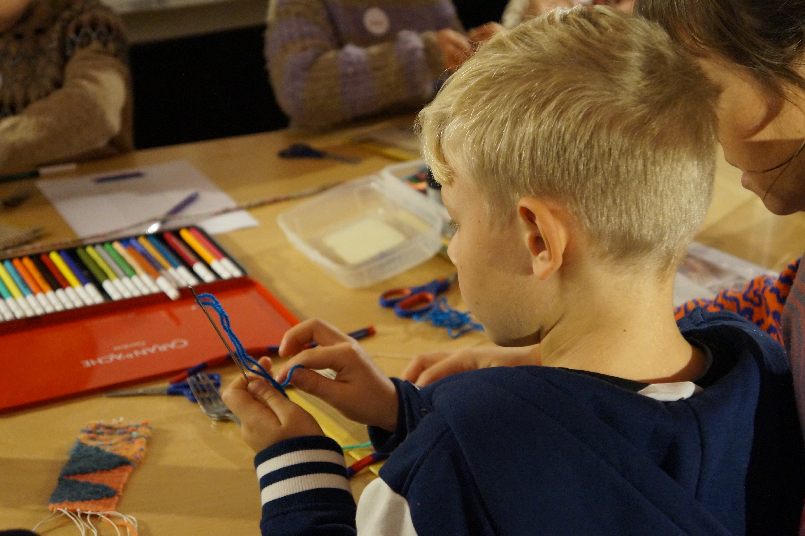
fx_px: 1453
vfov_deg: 20.9
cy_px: 264
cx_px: 397
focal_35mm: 65
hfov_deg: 31.0
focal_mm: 42
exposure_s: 1/80
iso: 3200
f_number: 4.5
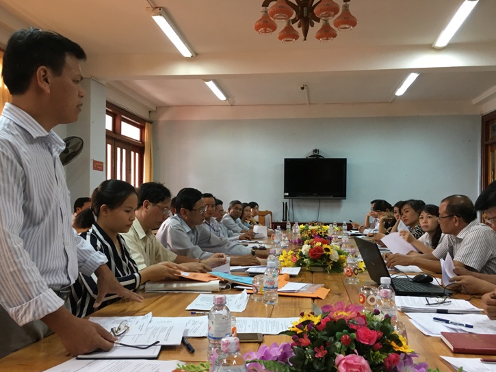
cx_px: 257
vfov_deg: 44.1
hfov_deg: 56.8
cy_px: 200
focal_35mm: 32
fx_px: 459
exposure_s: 1/33
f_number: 2.2
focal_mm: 4.15
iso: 100
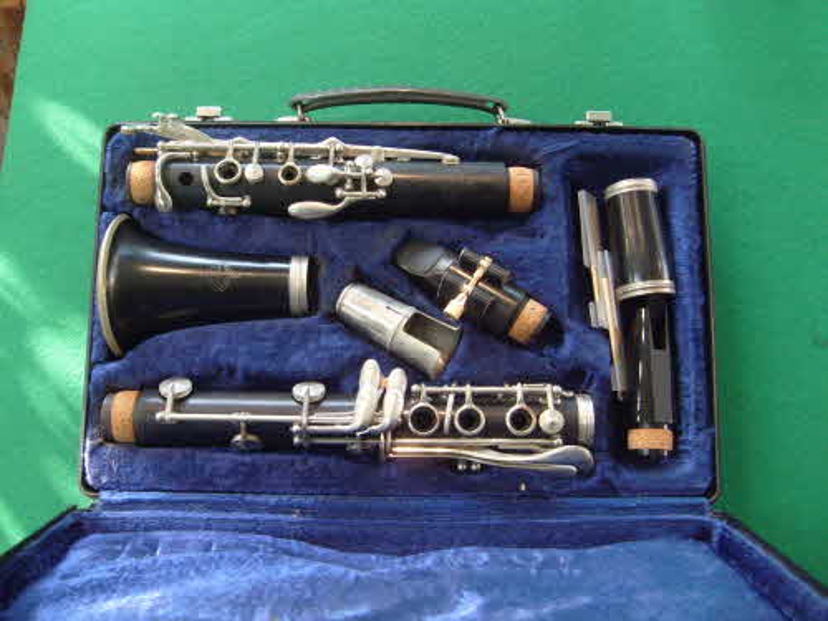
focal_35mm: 35
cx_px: 414
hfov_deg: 52.6
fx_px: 837
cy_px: 310
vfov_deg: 40.7
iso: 200
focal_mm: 5.8
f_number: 2.8
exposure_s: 1/30
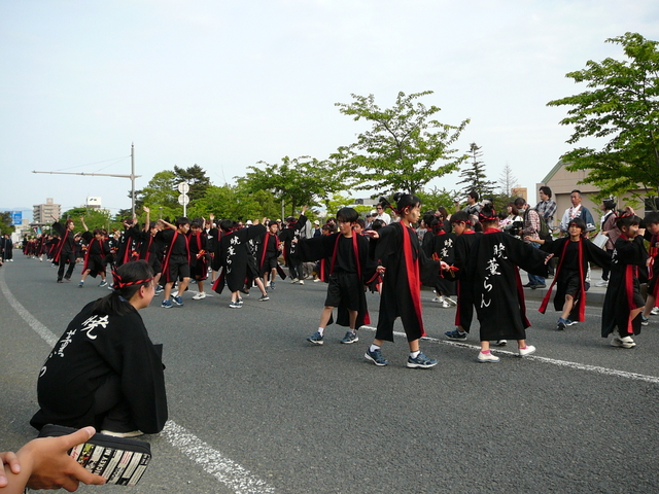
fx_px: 666
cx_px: 330
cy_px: 247
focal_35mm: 35
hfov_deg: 52.6
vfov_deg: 40.7
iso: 100
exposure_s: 1/500
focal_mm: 5.2
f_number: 2.8
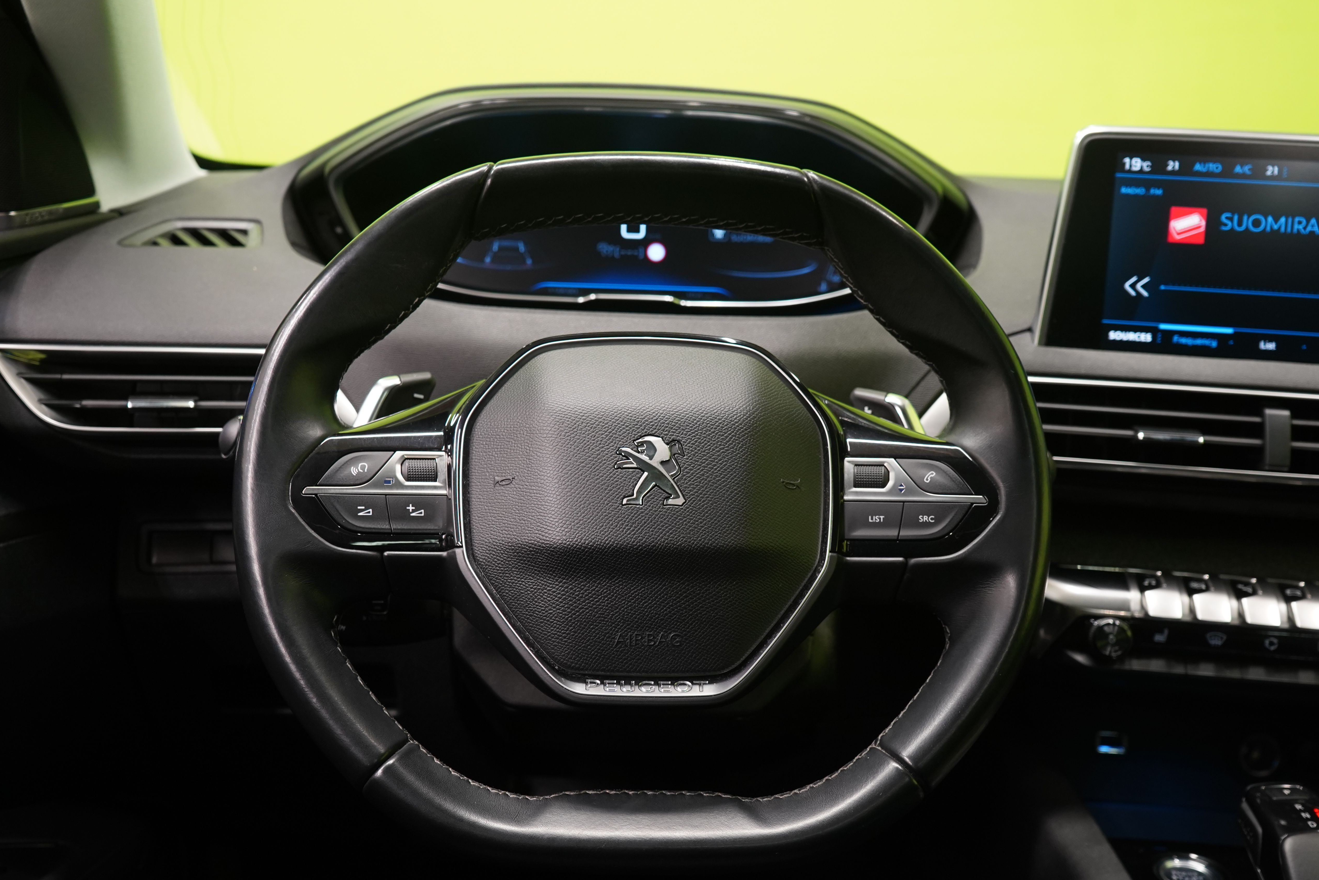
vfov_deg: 34.1
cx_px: 653
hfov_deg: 49.6
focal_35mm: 39
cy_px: 510
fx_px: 1429
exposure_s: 1/25
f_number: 5.6
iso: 1250
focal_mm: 33
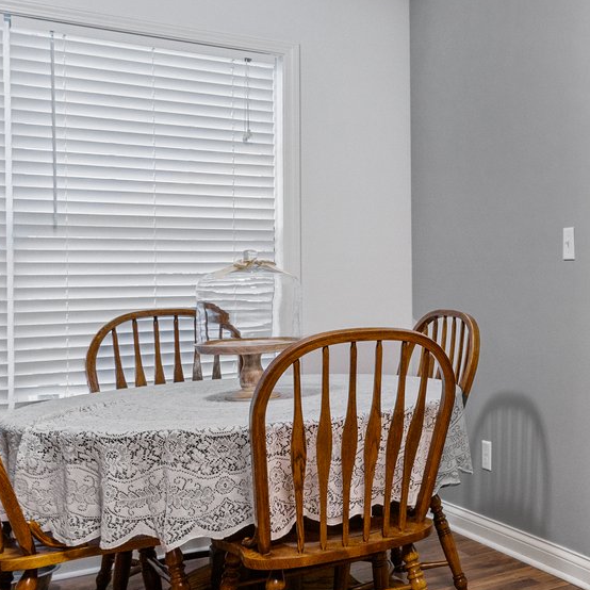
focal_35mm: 44
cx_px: 820
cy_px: 291
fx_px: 848
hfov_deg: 28.9
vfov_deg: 38.3
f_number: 7.1
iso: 400
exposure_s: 1/4
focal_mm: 14
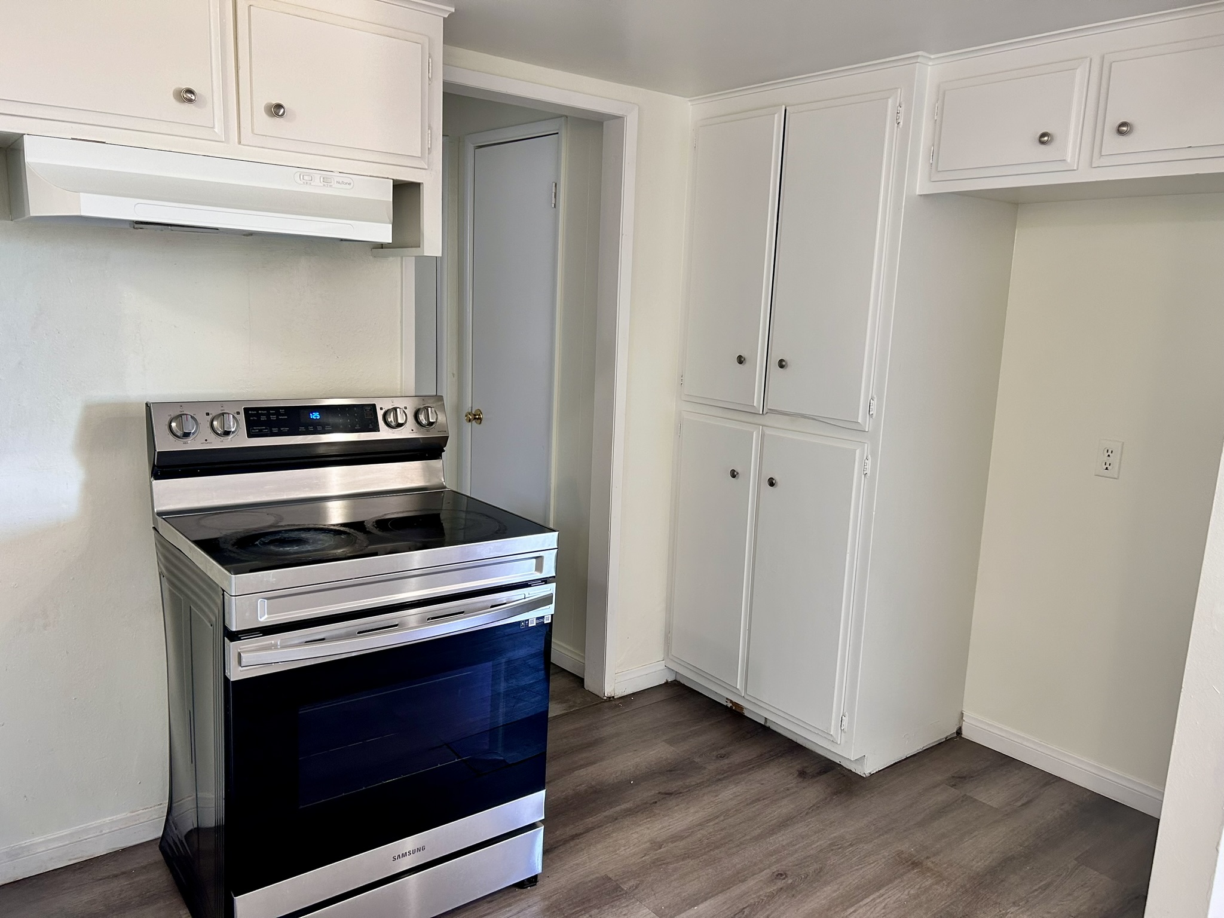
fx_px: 919
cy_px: 459
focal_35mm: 26
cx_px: 612
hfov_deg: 67.3
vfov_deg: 53.1
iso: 125
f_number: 1.5
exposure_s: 1/60
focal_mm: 5.7
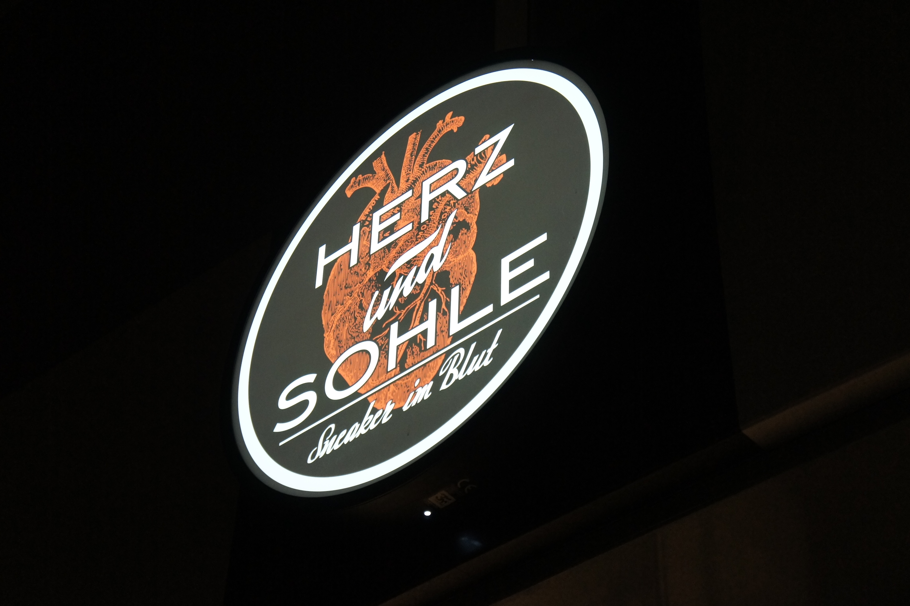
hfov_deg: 27.5
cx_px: 455
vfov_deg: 18.5
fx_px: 1857
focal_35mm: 74
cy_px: 303
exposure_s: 1/100
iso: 1600
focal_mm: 49
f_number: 5
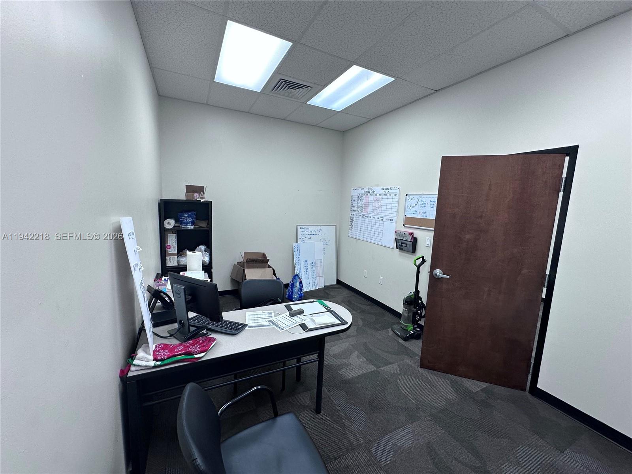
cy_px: 237
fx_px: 256
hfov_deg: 102.1
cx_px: 316
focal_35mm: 14
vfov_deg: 85.7
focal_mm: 2.22
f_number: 2.2
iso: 125
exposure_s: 1/120
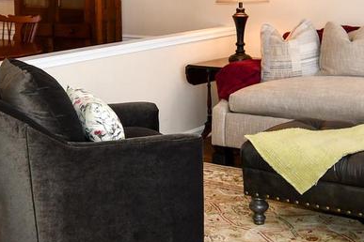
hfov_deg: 30.0
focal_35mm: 67
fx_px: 677
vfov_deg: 20.3
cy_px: 134
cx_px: 146
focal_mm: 12
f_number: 4
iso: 250
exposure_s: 1/60
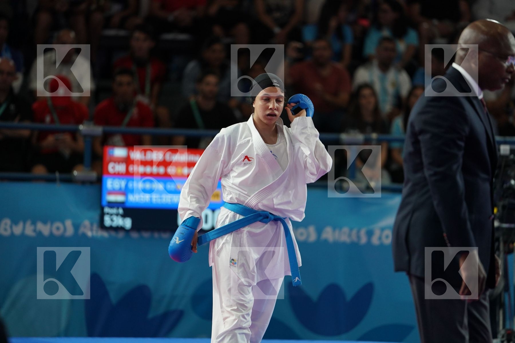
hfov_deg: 10.3
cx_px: 258
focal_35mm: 200
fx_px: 2861
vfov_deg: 6.9
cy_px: 172
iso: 1250
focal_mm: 200
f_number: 2.8
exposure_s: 1/1000
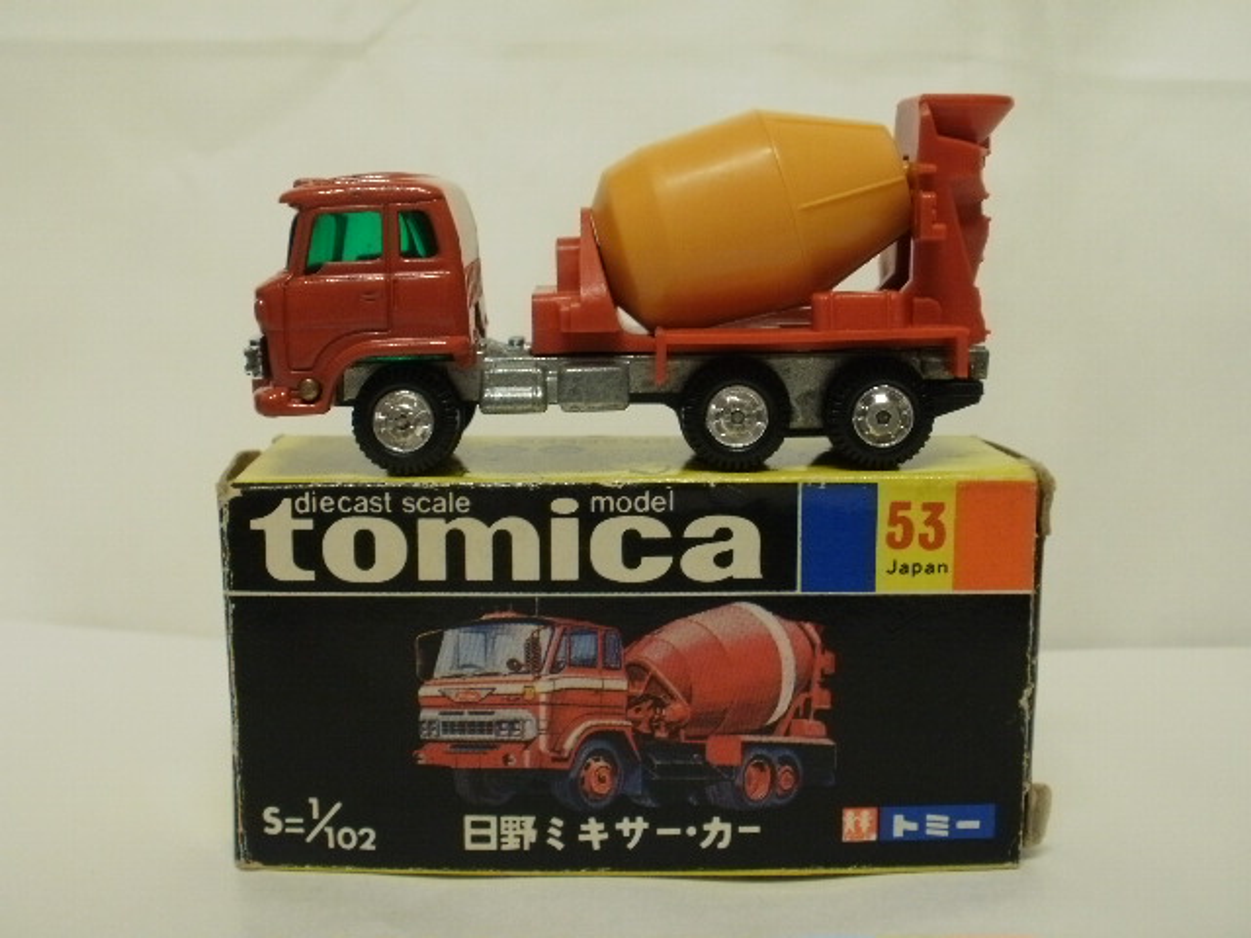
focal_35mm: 44
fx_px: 1590
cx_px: 626
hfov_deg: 42.9
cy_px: 469
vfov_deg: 32.9
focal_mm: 7.7
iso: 125
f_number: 4
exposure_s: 1/13
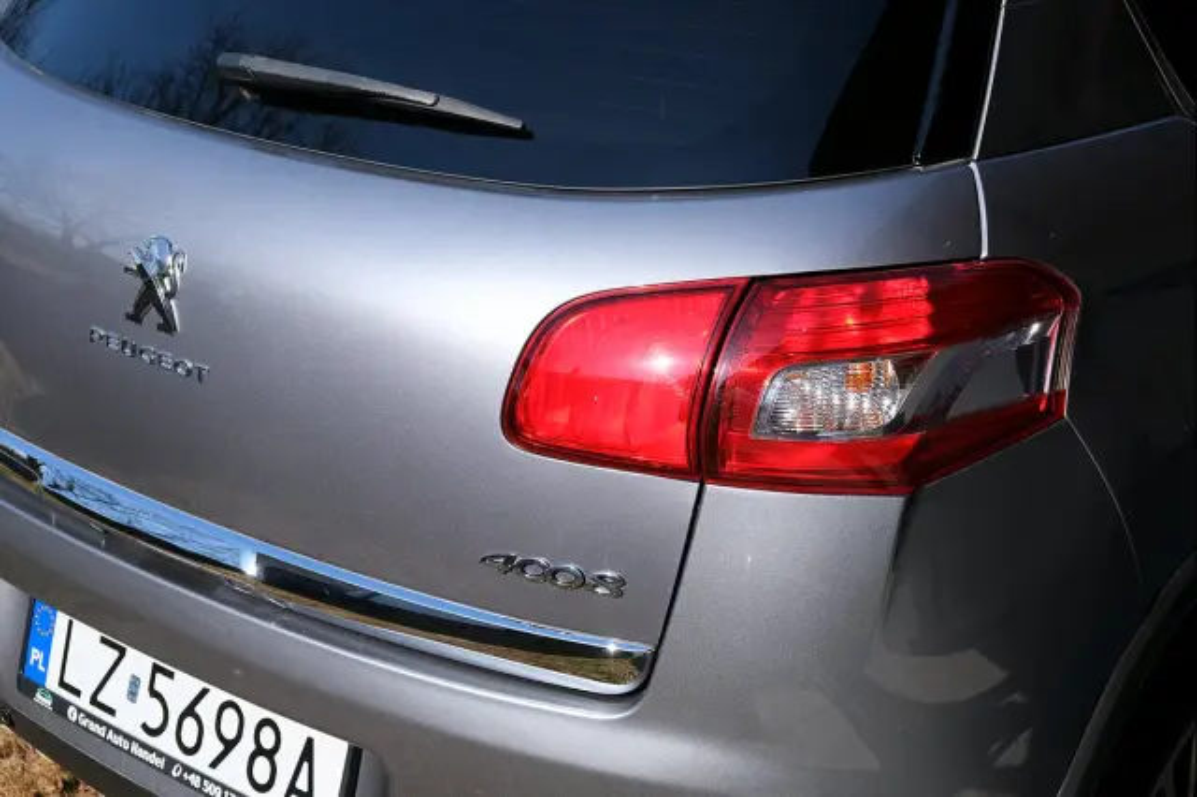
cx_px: 598
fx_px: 2127
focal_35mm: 64
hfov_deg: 31.4
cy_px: 398
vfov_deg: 21.2
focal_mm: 42.5
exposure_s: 1/950
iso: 320
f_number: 5.6
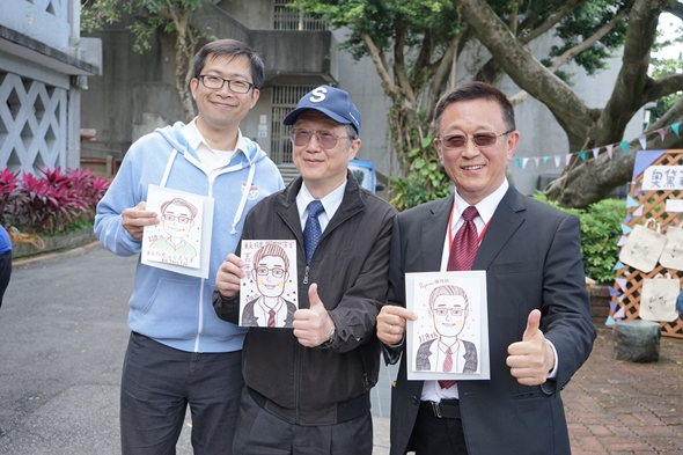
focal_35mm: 40
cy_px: 228
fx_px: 759
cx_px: 342
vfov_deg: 33.4
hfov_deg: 48.5
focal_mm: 40
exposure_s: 1/250
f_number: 5.6
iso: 800
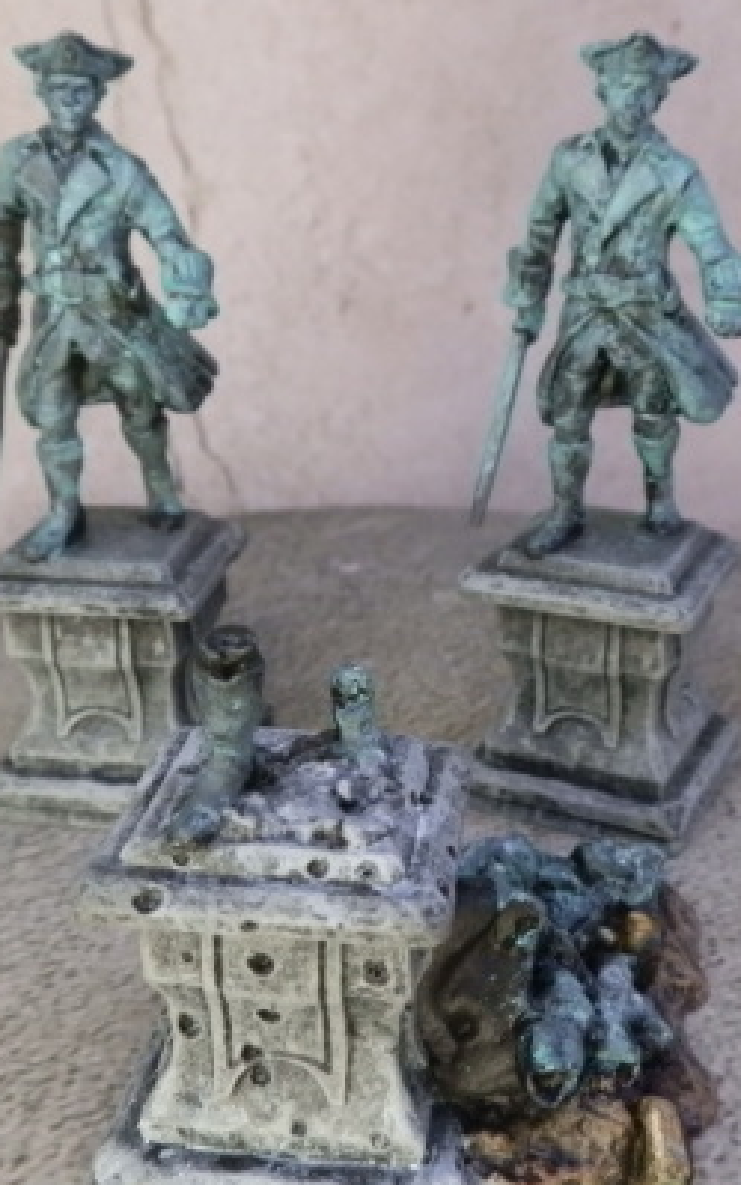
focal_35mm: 40
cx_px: 423
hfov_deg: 32.0
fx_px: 1292
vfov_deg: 49.3
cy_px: 590
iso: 400
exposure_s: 1/125
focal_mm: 5
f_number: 3.1
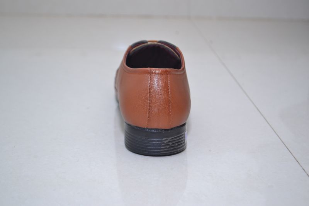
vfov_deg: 21.6
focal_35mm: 63
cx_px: 154
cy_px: 103
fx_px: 541
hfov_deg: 31.9
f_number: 5.6
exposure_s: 1/125
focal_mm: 42
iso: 400
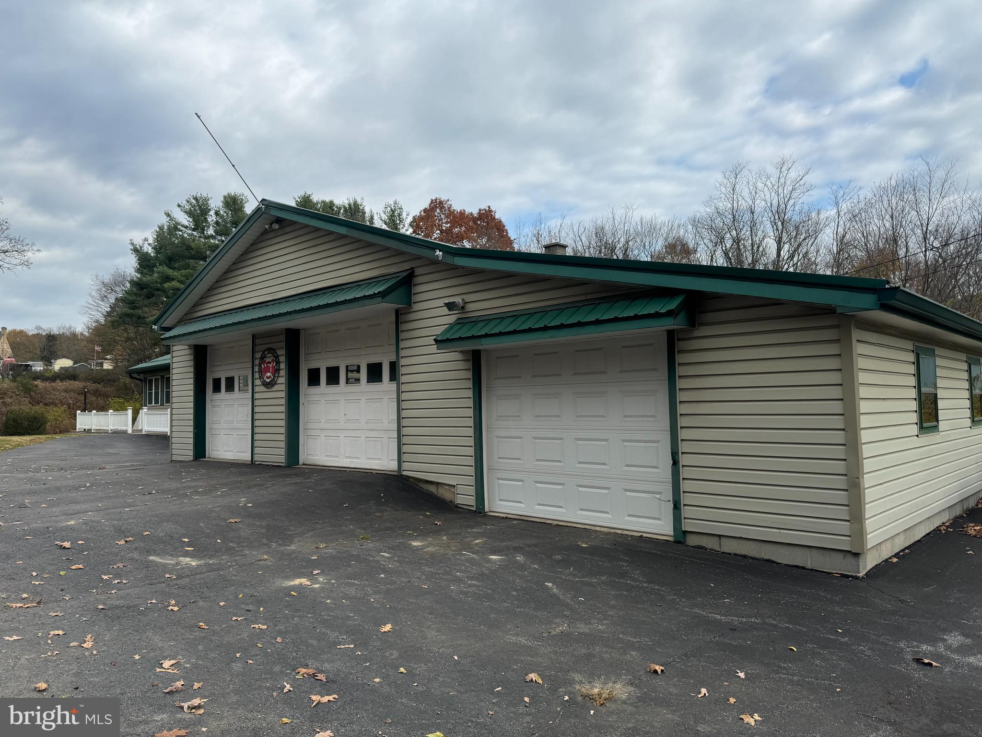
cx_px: 491
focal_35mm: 24
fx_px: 681
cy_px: 368
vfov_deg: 56.8
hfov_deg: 71.6
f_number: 1.78
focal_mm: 6.76
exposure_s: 1/2604
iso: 80
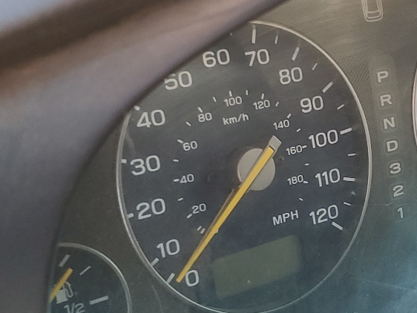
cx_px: 326
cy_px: 194
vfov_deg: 19.9
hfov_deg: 25.9
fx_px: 892
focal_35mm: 74
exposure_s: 1/60.2
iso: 70
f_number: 1.5
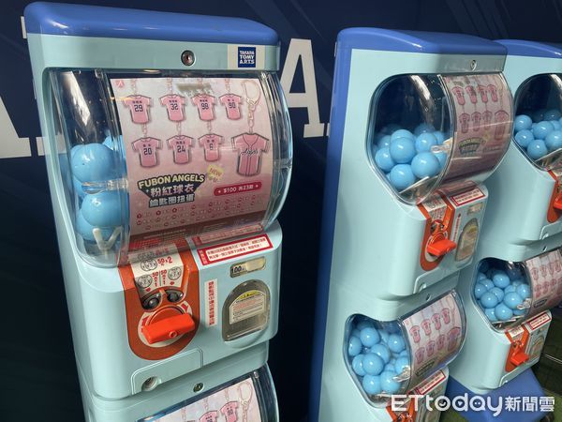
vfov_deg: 53.1
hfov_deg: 67.3
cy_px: 211
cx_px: 281
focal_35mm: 26
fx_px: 422
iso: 32
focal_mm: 4.2
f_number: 1.6
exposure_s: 1/121
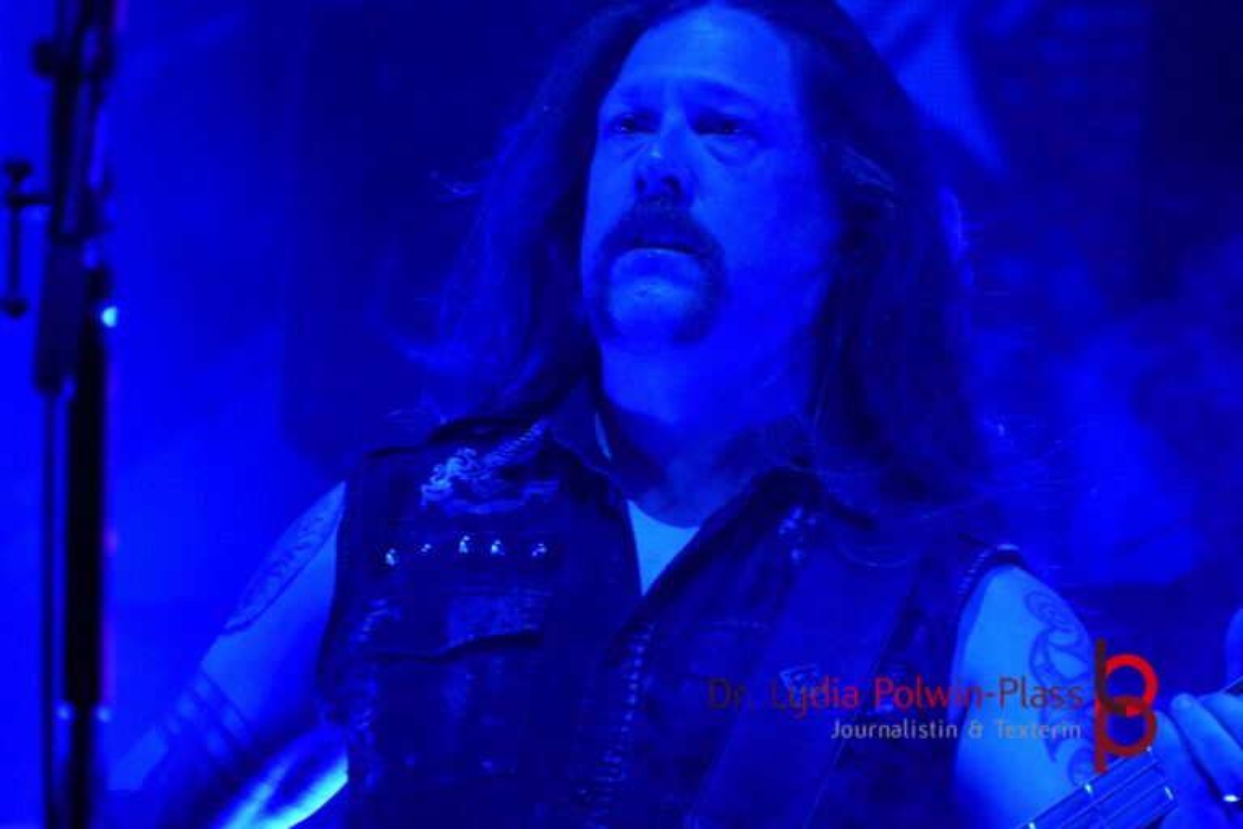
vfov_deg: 3.1
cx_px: 622
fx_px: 15070
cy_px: 414
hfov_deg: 4.7
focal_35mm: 436
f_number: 6.3
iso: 6400
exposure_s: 1/250
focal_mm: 291
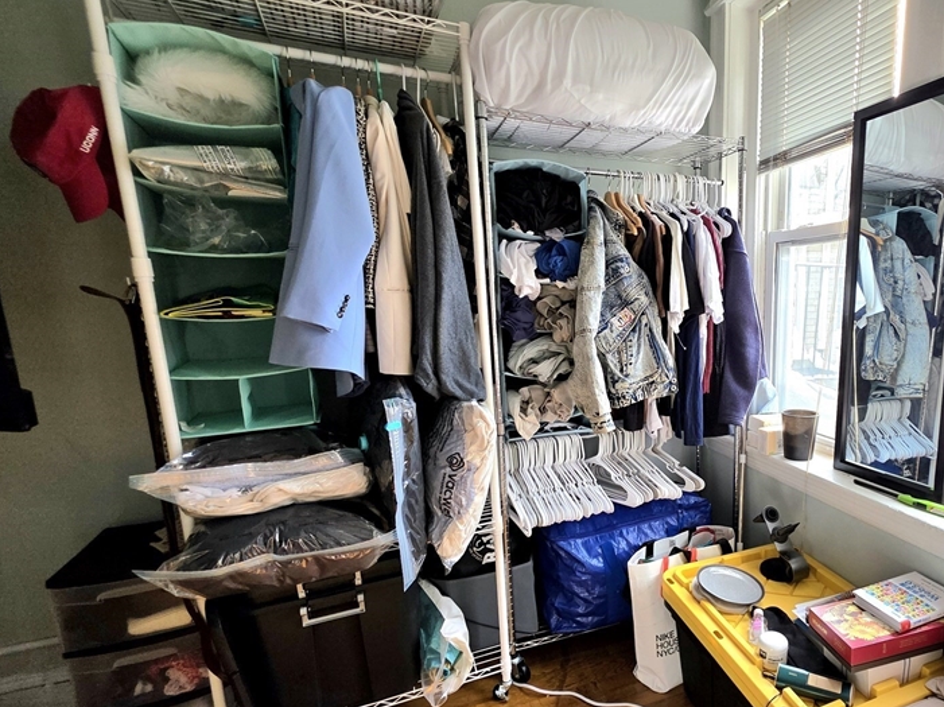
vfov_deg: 68.4
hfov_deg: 80.2
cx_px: 671
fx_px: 518
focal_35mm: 19
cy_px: 396
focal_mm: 2.2
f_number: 1.9
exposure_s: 1/120
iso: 40
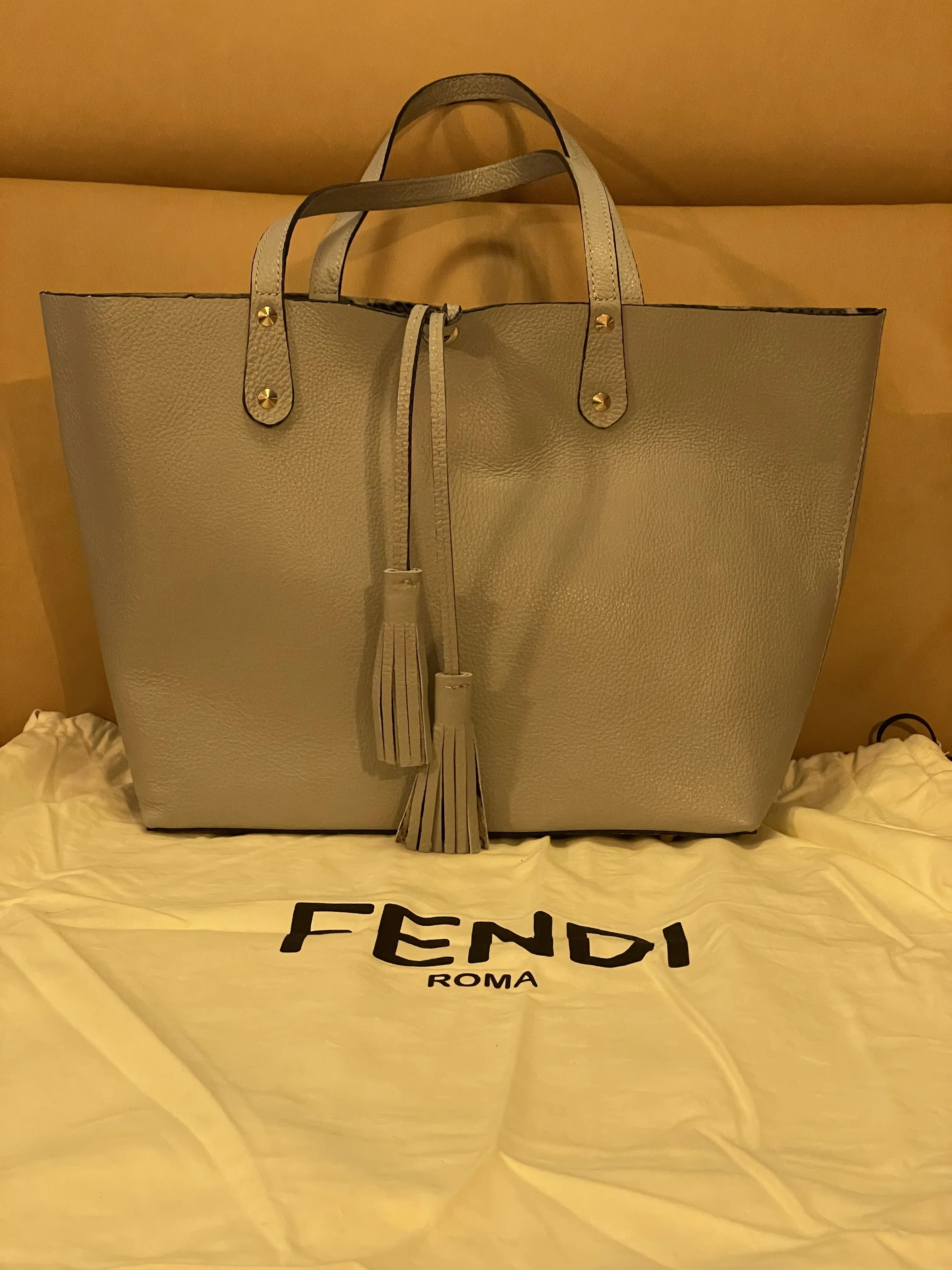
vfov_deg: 36.8
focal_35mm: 52
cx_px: 476
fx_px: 1907
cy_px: 635
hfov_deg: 28.0
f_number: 2
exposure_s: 1/50
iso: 500
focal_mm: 6
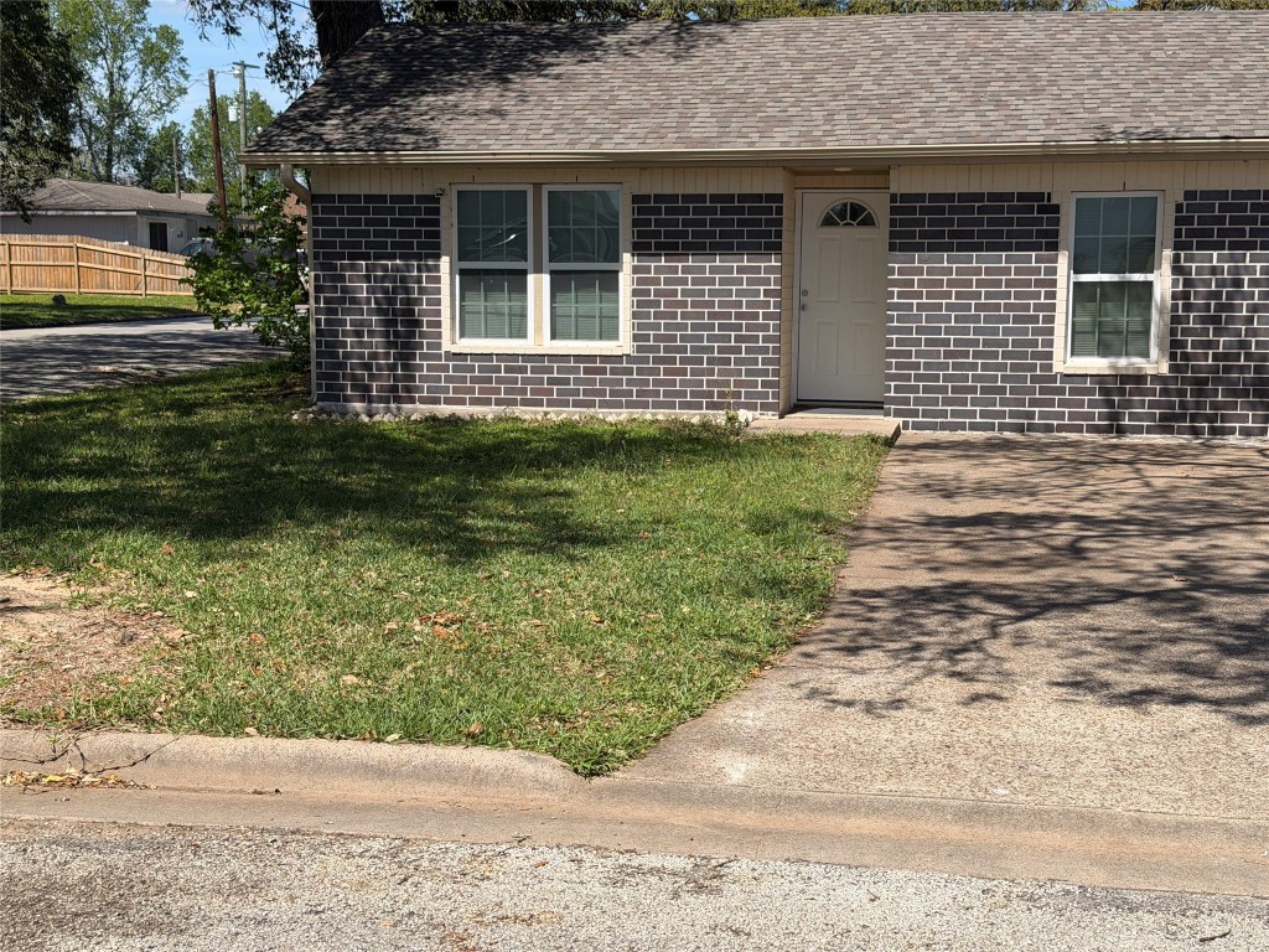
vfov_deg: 30.3
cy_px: 476
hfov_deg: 39.7
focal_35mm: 48
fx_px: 1760
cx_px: 634
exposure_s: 1/4098
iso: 64
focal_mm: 6.76
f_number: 1.78
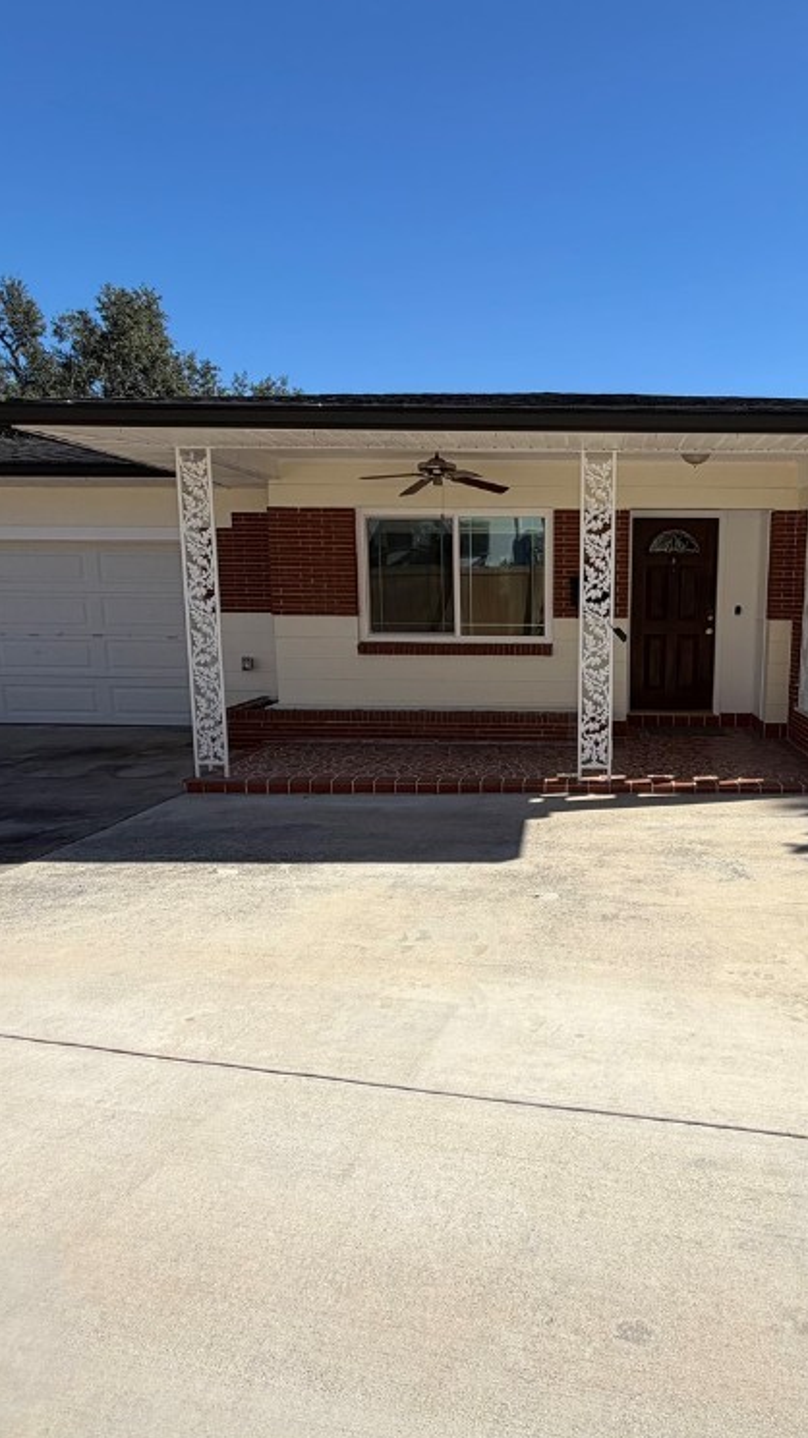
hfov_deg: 51.8
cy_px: 711
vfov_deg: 83.9
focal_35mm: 21
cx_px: 580
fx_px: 801
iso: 20
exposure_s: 1/942
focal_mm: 2.22
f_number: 2.2
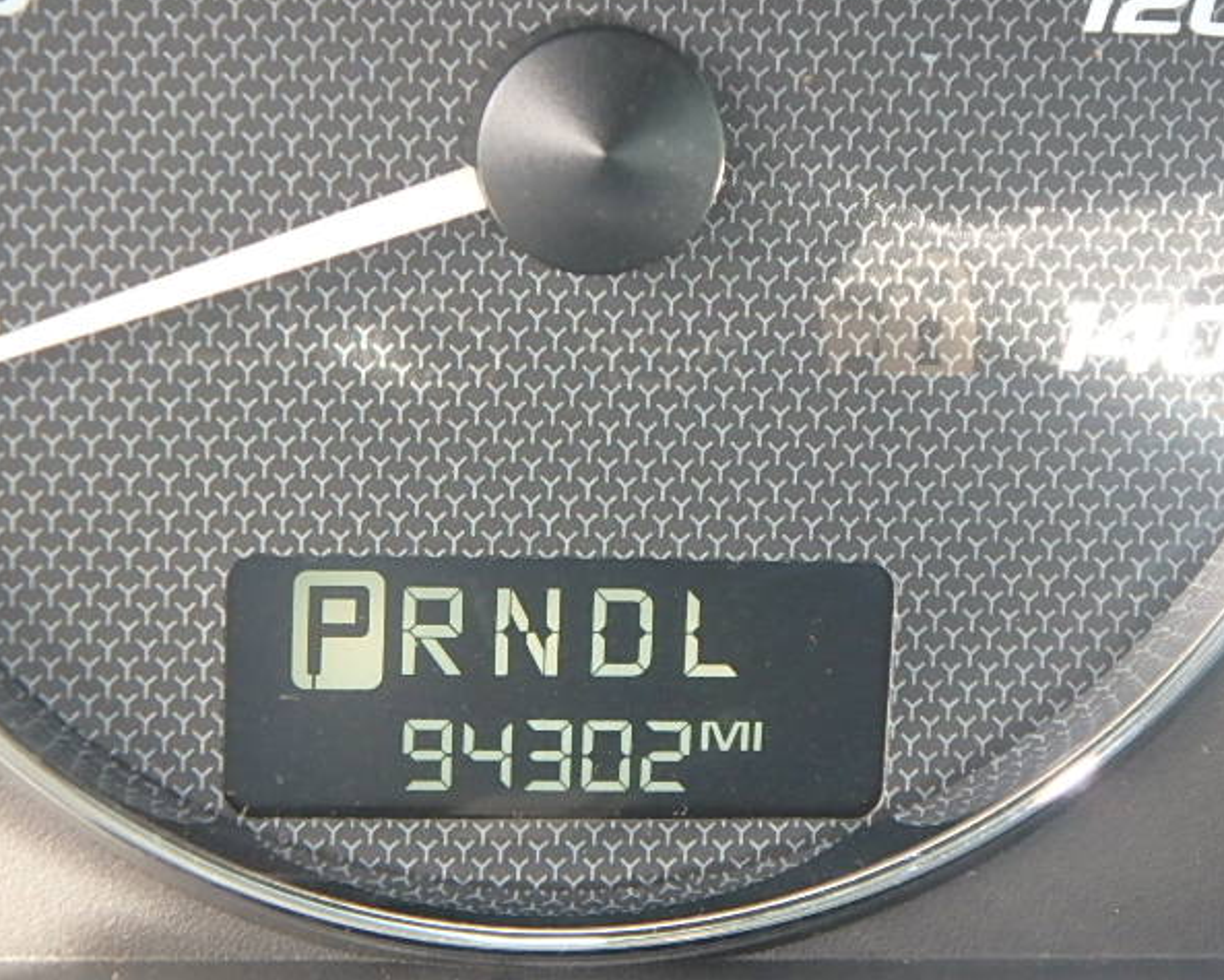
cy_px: 487
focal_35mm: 80
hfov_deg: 23.8
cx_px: 574
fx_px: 2899
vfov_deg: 19.2
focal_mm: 13.6
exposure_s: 1/60
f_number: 5.1
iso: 640
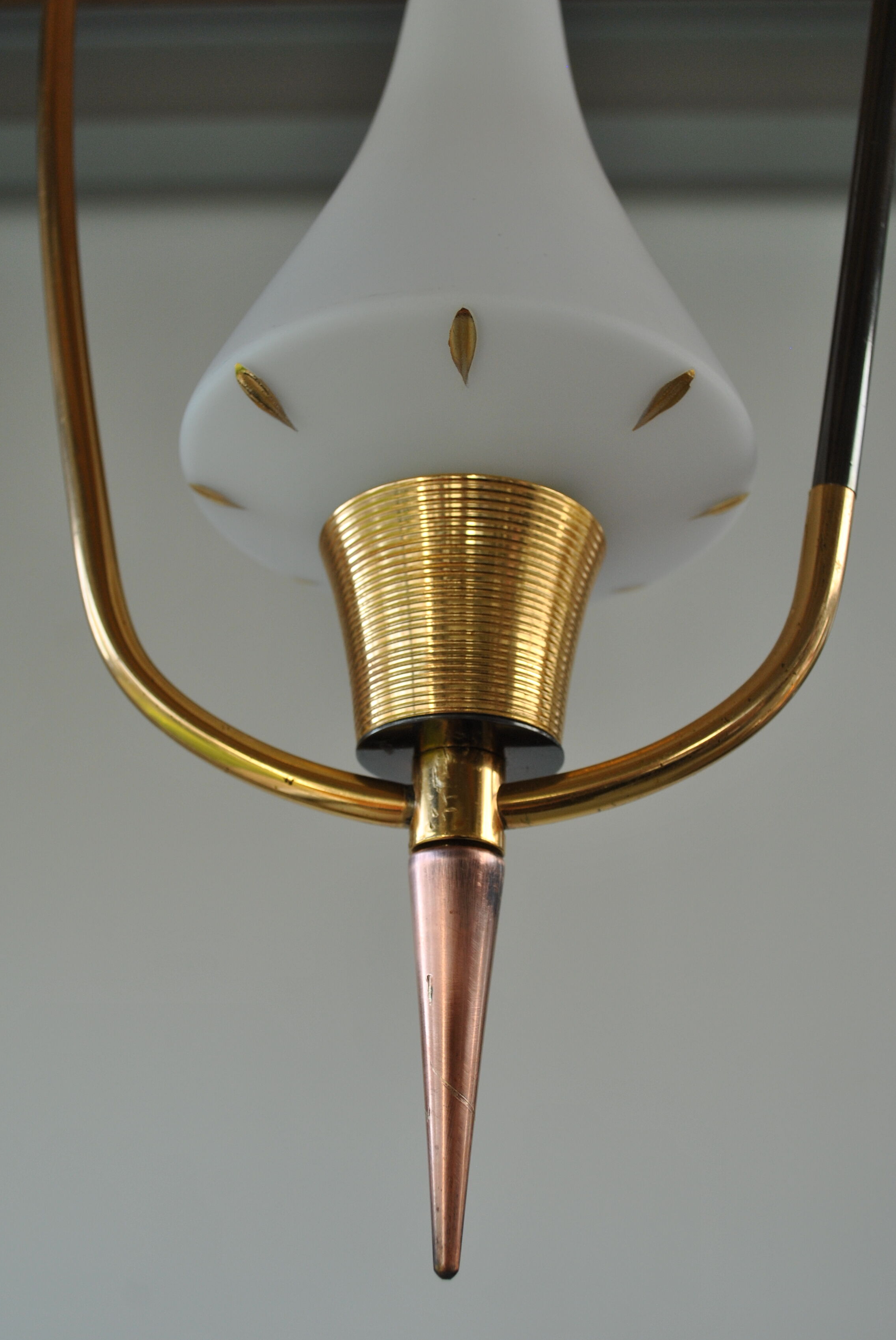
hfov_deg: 32.7
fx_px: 1526
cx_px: 416
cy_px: 708
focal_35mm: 41
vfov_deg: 47.3
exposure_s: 1/125
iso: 200
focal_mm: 24
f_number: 5.6
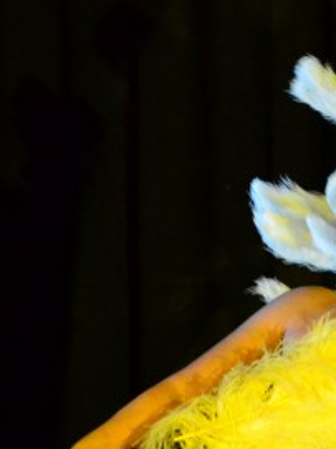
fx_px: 5246
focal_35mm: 405
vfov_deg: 4.9
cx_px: 353
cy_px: 538
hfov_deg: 3.7
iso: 3200
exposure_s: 1/80
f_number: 4.2
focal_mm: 66
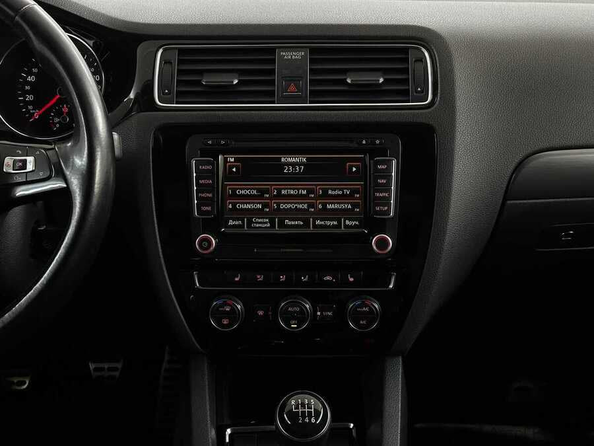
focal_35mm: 48
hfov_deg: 39.7
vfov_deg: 30.3
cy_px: 223
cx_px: 297
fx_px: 824
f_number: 1.78
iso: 320
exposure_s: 1/33
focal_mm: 6.86
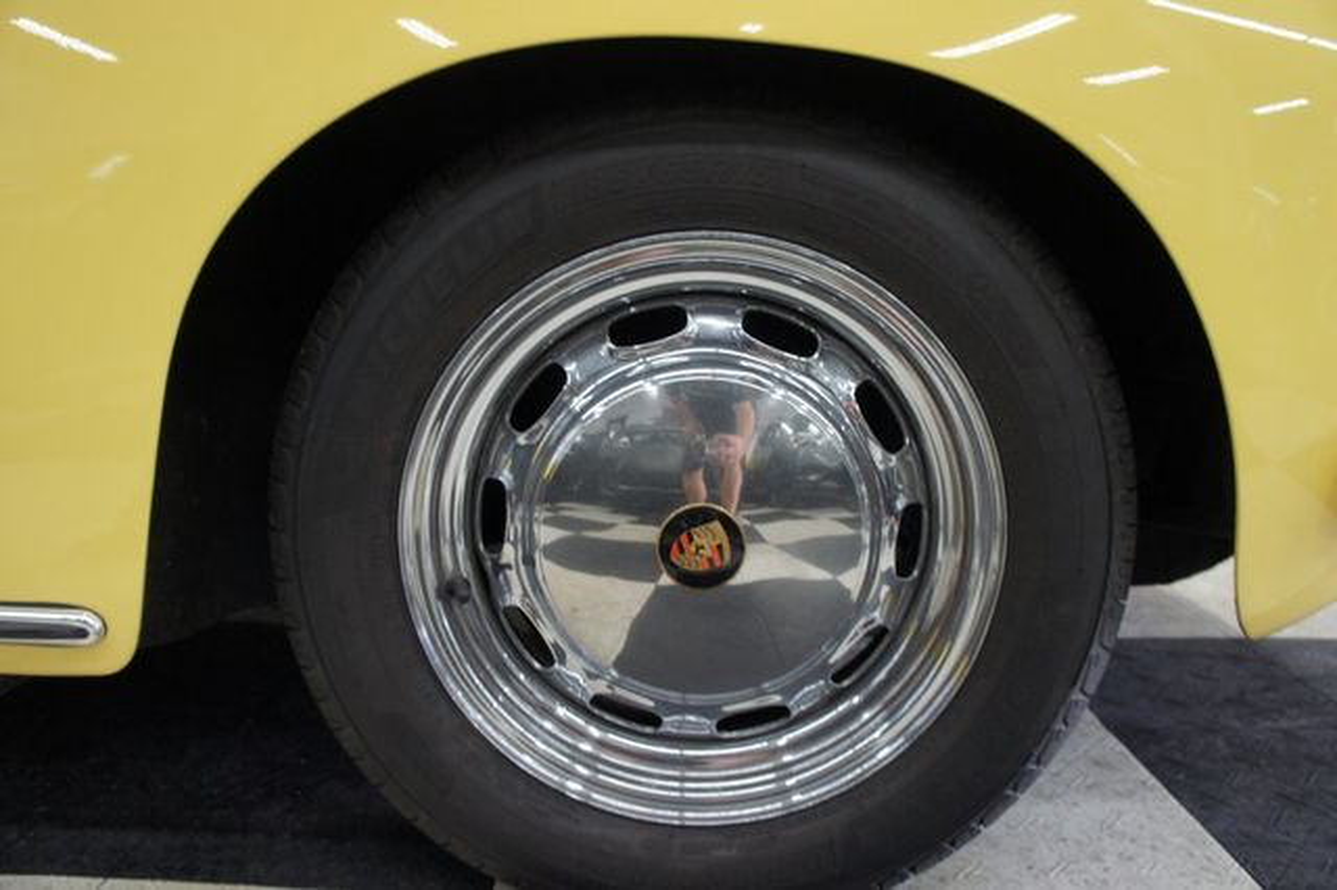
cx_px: 668
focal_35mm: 27
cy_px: 445
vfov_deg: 47.9
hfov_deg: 67.4
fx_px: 1002
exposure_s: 1/80
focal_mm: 18
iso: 640
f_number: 3.5
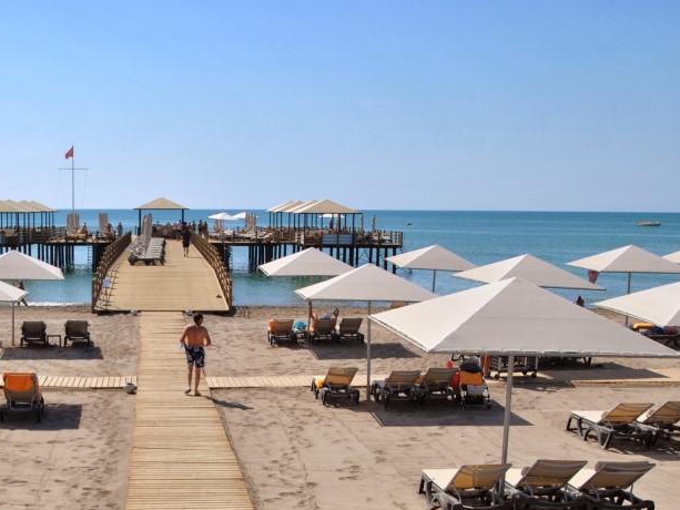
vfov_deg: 26.5
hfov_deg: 34.6
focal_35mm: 54
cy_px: 411
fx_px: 1061
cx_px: 151
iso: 100
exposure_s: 1/320
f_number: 9
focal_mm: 20
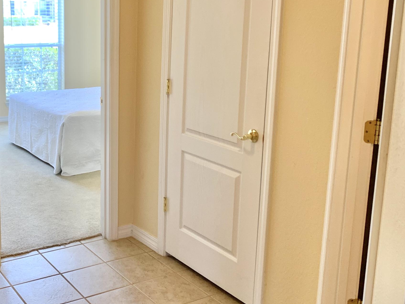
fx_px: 538
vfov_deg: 31.4
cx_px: 95
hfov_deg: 39.9
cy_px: 125
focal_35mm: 46
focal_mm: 4.25
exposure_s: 1/60
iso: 64
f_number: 1.8
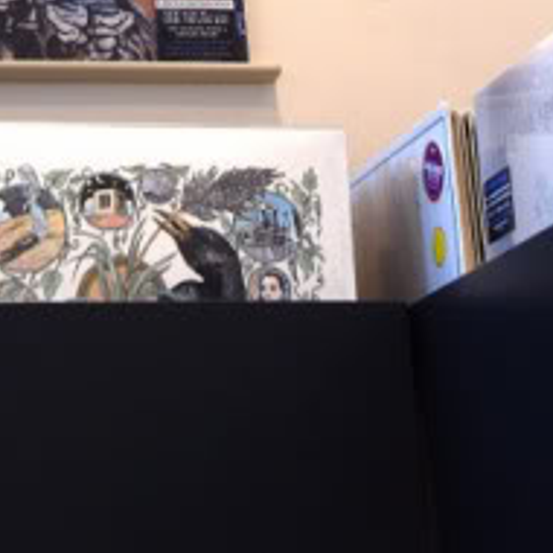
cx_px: 87
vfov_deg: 13.0
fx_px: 2332
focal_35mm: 129
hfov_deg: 13.4
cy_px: -205
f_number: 5.6
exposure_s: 1/1.3
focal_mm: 24
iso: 200
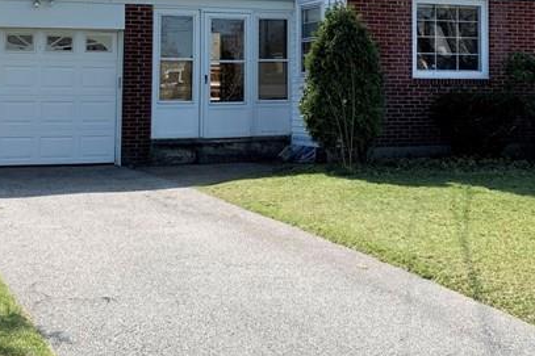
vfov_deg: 19.6
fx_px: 1010
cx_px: 367
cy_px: 32
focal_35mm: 68
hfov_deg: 29.4
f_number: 1.8
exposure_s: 1/2160
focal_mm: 4.25
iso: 25
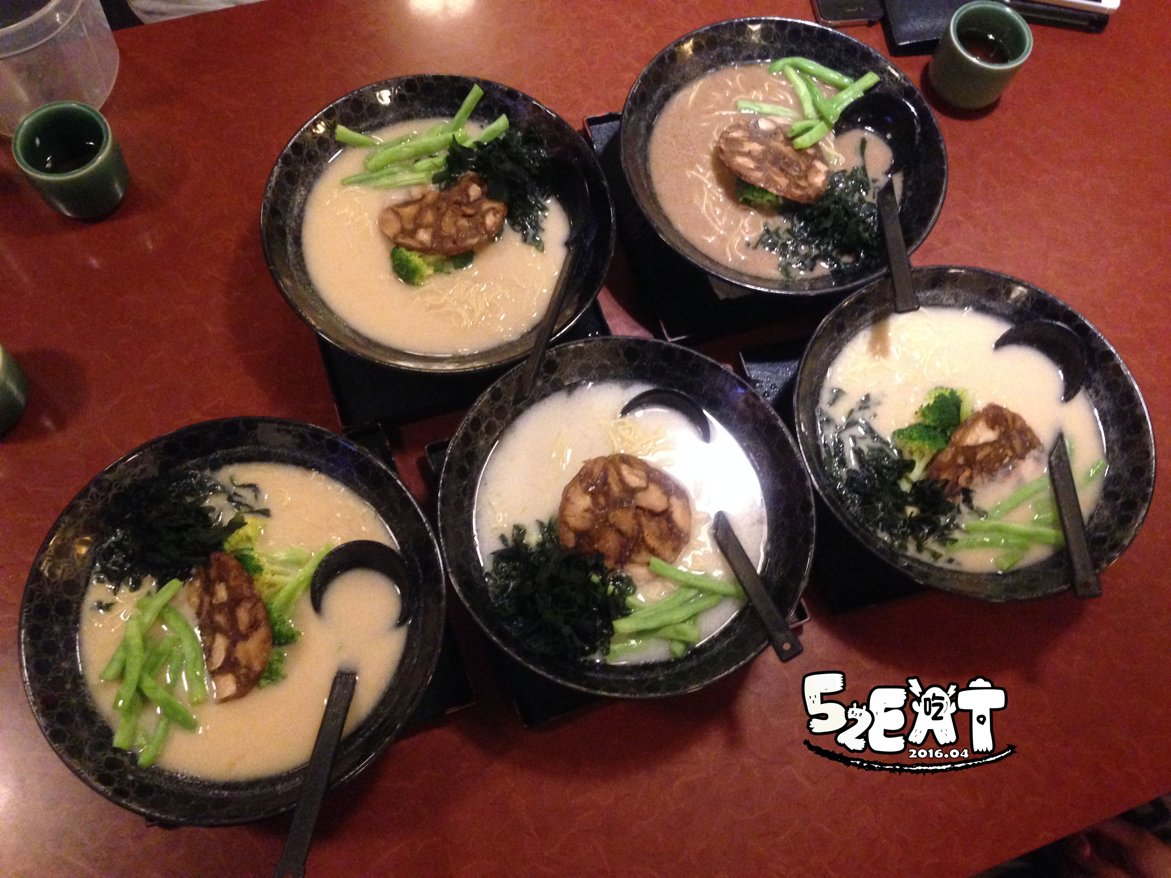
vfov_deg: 42.9
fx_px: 1116
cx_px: 586
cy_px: 439
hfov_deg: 55.4
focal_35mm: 33
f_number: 2.4
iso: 500
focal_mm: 4.12
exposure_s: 1/15
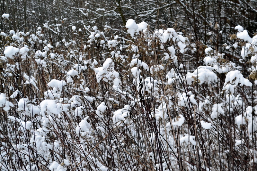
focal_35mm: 78
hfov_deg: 26.0
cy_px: 86
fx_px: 557
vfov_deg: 17.5
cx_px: 128
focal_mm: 52
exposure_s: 1/200
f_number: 10
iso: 3200
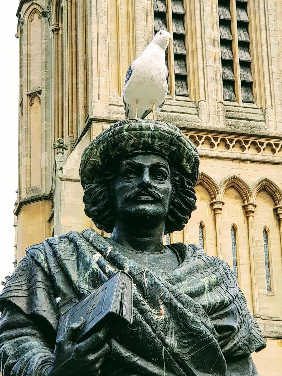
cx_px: 141
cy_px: 188
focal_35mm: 52
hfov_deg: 28.0
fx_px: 565
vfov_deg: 36.8
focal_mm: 6
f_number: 2.4
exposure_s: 1/318
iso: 25
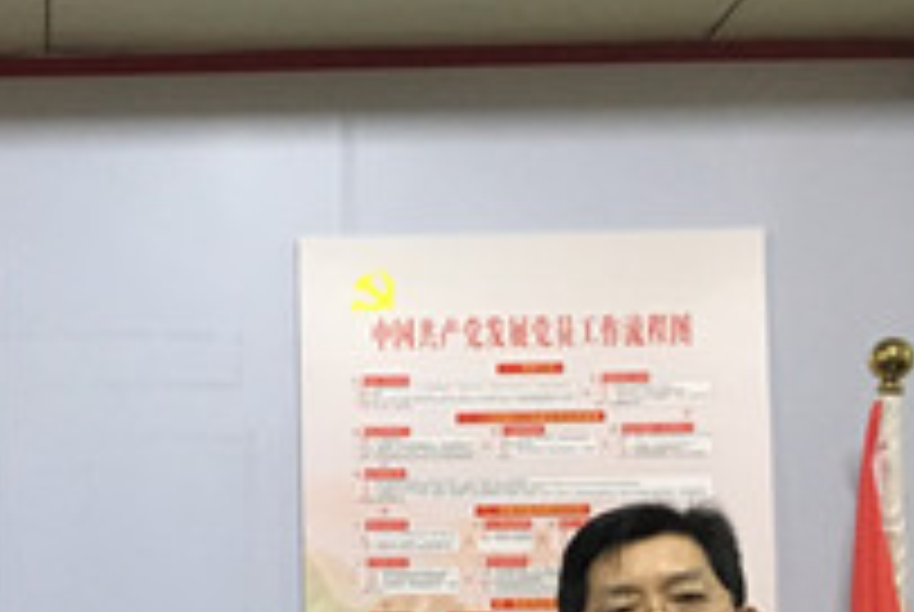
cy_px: 711
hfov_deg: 21.8
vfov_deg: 14.9
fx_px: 2263
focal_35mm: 89
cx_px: -63
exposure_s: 1/17
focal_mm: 4.15
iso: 200
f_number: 2.2
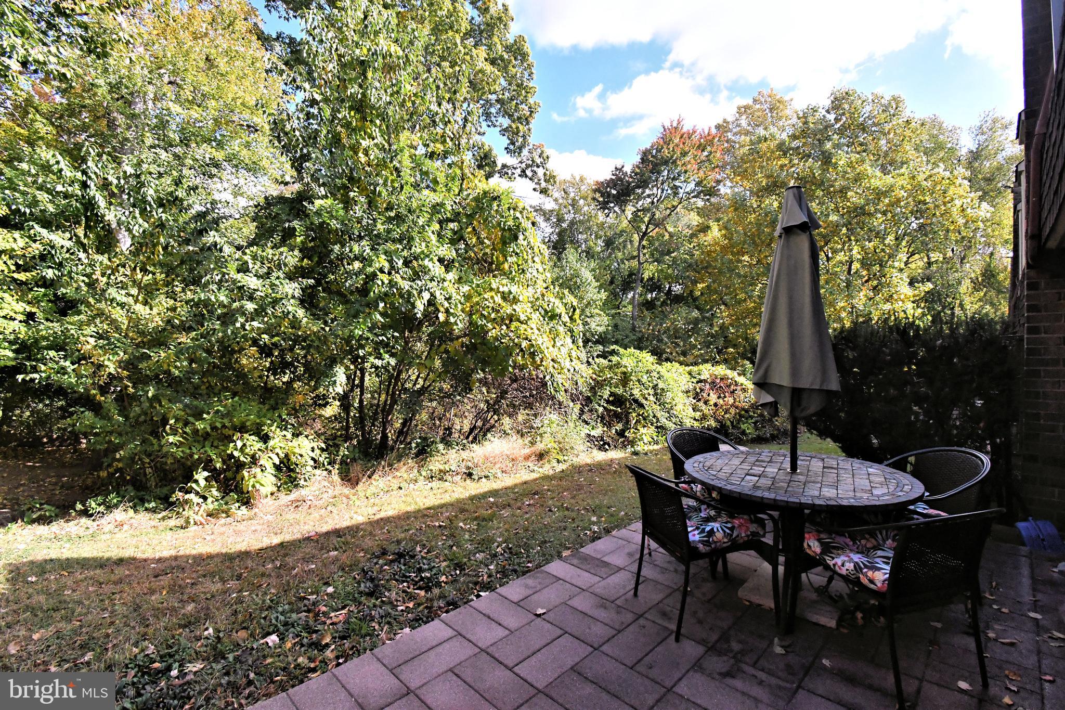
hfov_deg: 100.4
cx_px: 532
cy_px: 355
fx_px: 444
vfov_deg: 77.3
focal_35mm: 15
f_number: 9
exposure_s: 1/2500
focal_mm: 10
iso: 4000
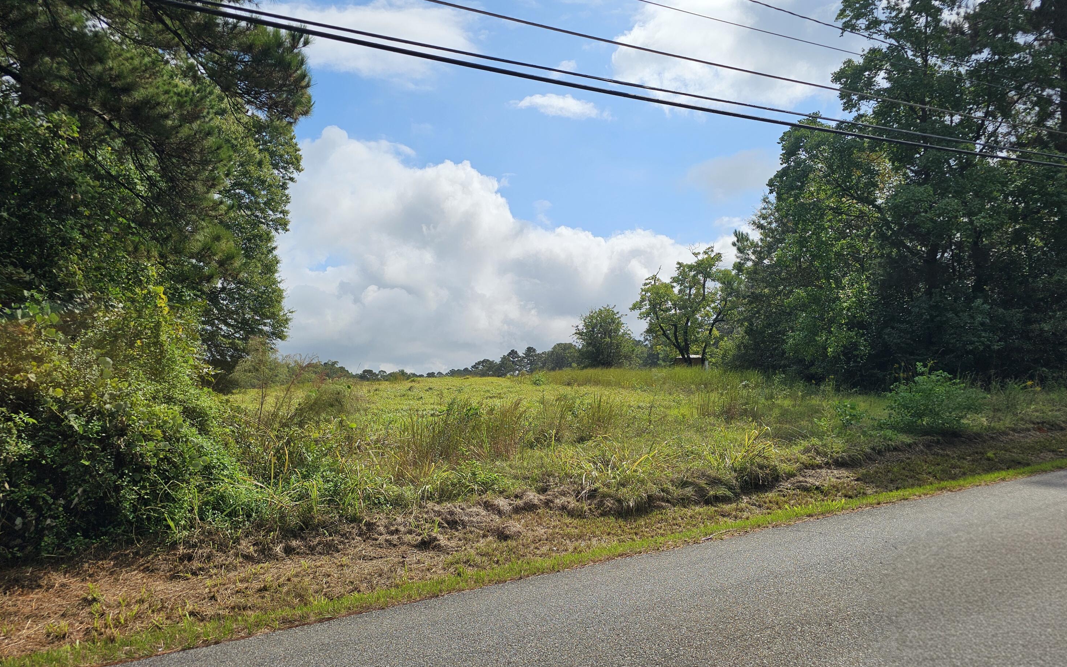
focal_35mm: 25
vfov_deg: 49.2
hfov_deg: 72.6
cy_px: 369
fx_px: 727
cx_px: 540
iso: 10
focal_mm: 6.3
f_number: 1.7
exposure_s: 1/1667
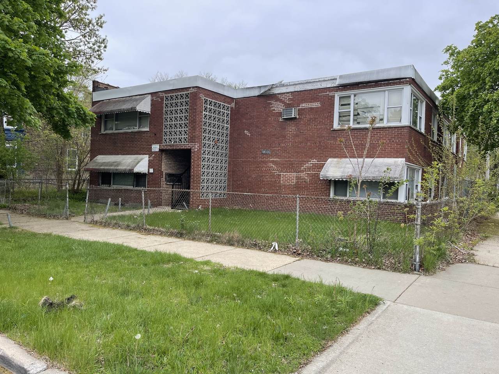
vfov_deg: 54.9
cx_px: 250
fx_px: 360
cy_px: 187
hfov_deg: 69.4
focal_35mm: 25
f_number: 1.6
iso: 32
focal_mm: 5.1
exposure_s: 1/953
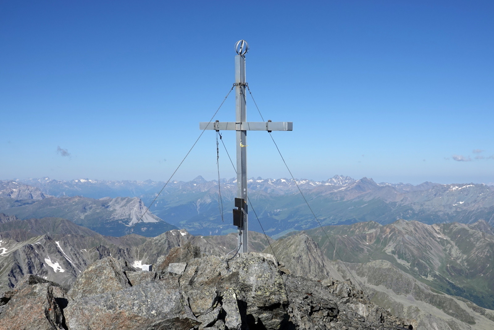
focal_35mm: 47
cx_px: 247
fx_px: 645
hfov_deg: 41.9
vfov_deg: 28.7
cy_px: 165
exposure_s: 1/640
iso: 125
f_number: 7.1
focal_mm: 17.53
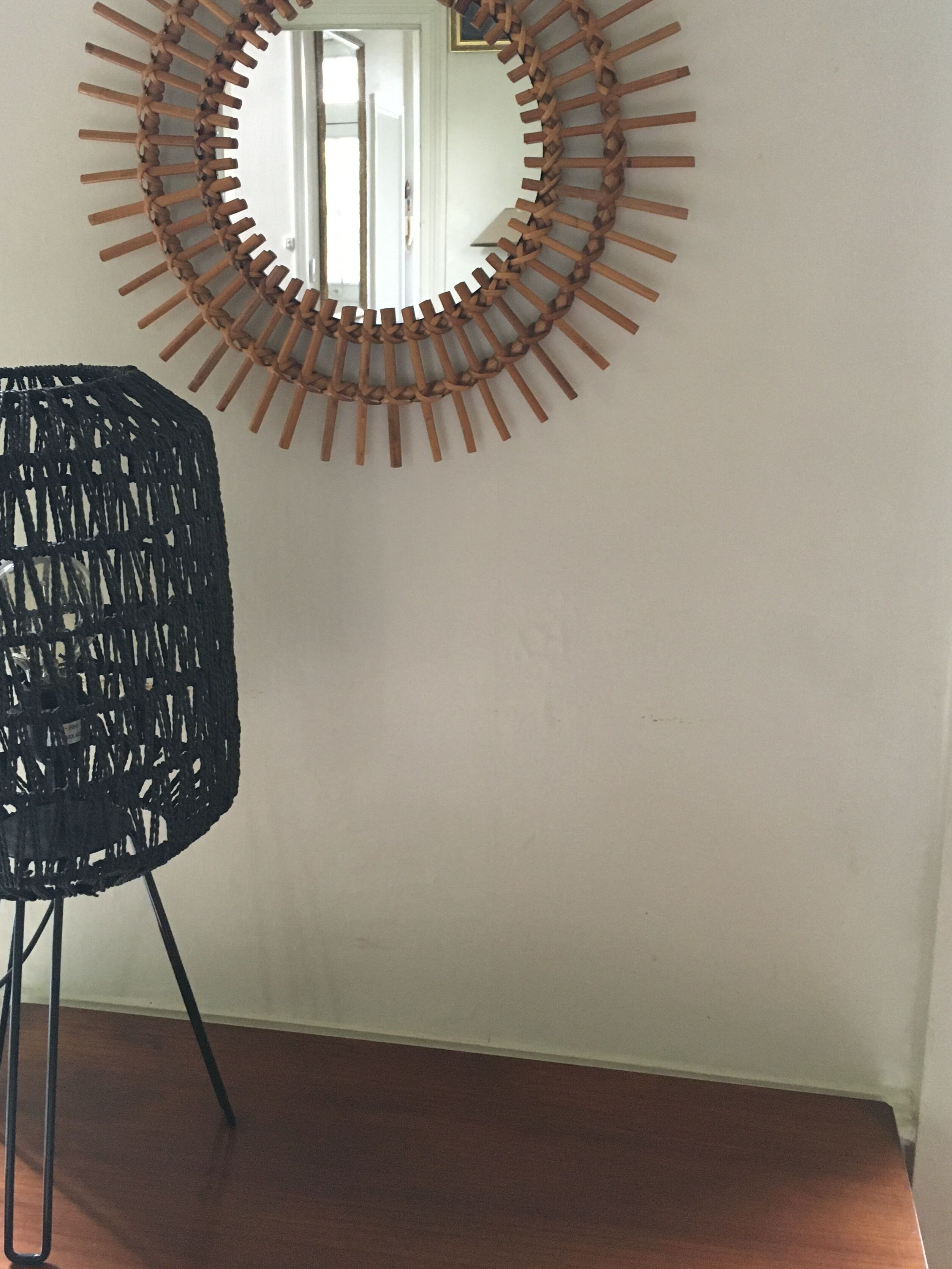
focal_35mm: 35
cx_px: 446
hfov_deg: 40.7
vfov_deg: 52.5
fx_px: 1283
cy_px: 553
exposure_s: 1/15
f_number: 2.2
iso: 200
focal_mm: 4.15
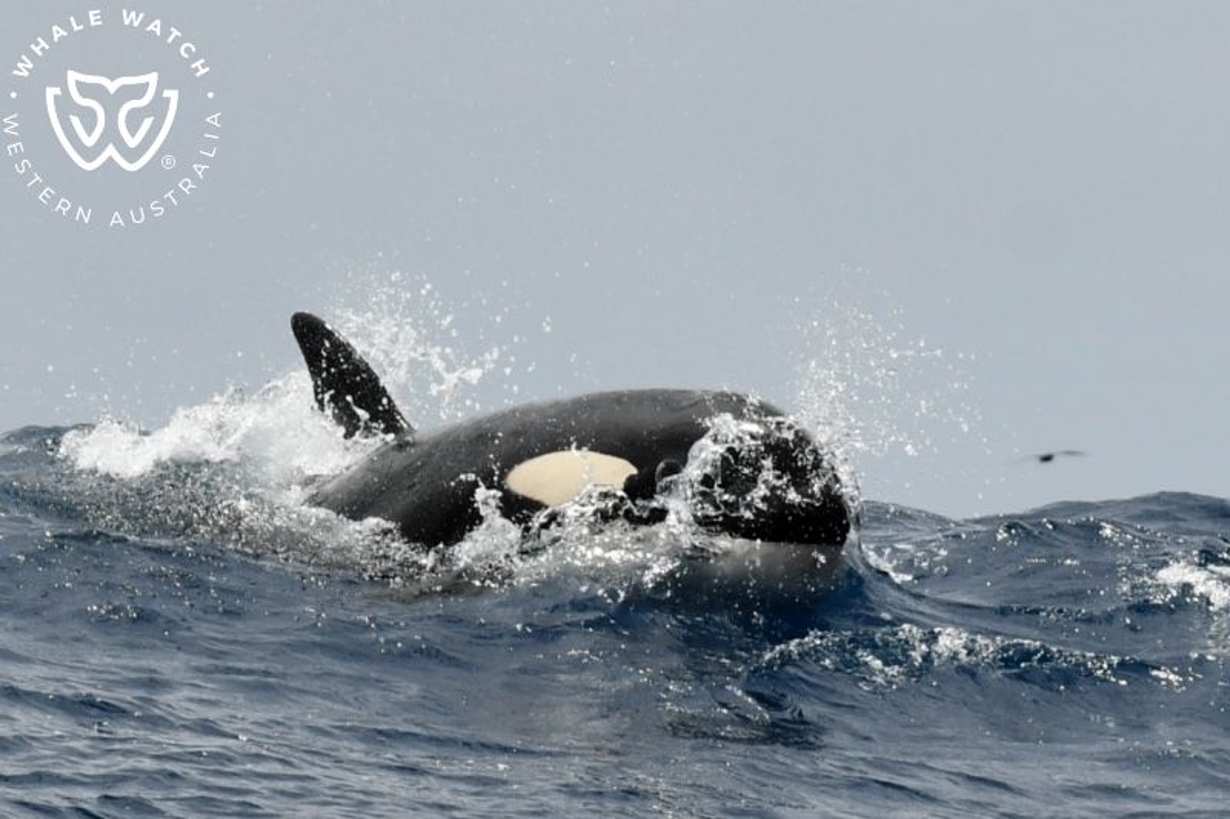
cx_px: 615
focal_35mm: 225
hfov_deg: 9.2
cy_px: 410
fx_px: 7685
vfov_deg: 6.1
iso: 220
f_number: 8
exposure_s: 1/2000
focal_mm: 150
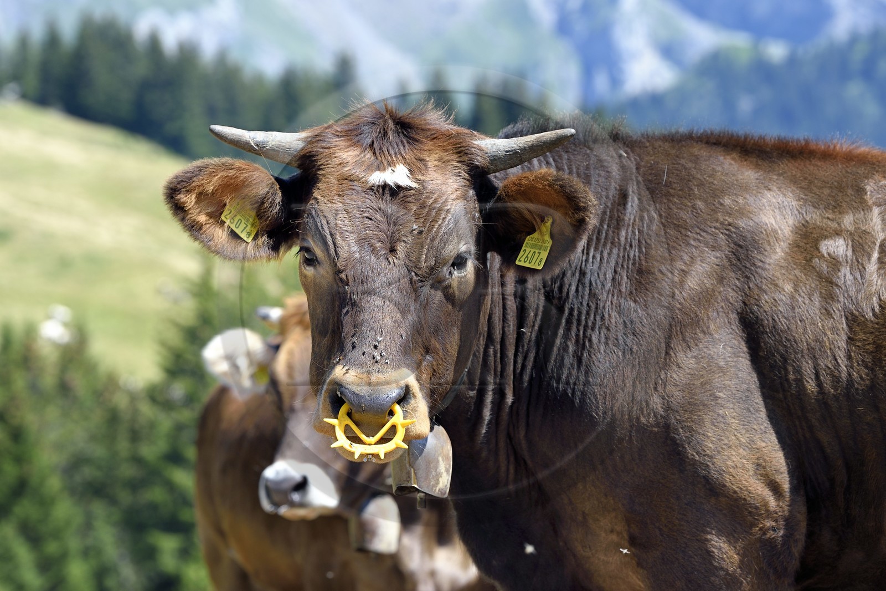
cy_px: 296
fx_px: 3445
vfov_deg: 9.8
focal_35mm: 140
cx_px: 443
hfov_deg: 14.7
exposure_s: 1/320
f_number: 6.3
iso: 200
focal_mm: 140
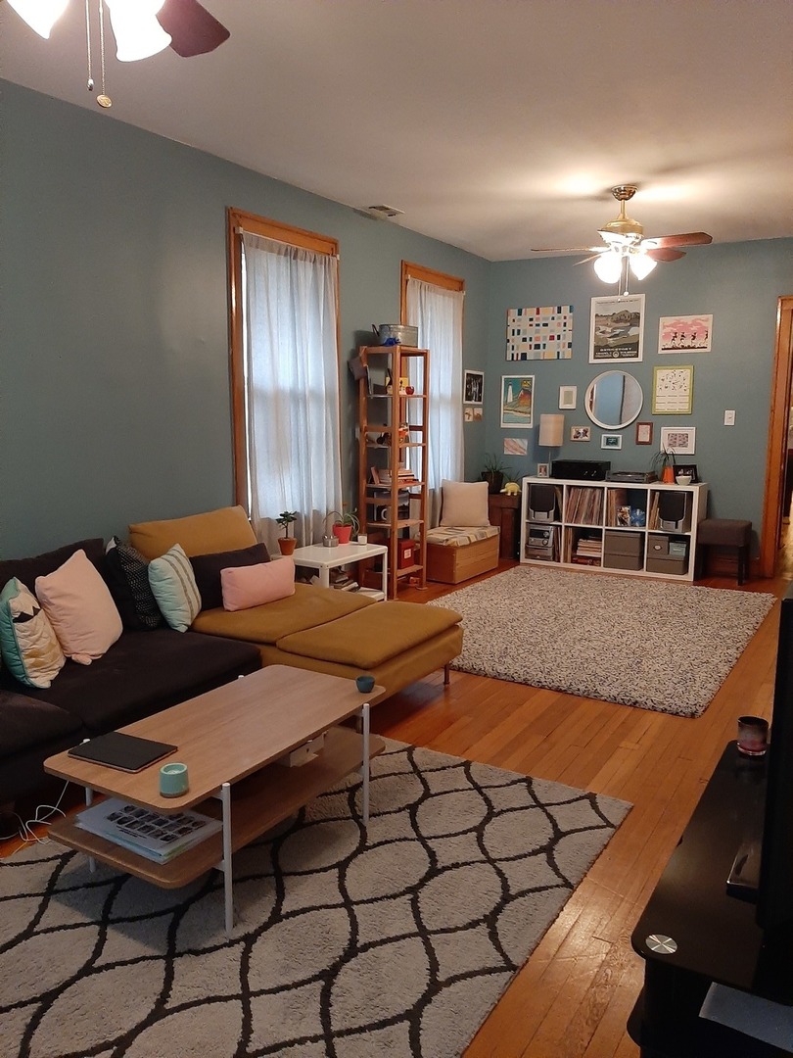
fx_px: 794
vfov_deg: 67.3
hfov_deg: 53.1
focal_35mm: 26
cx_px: 396
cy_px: 529
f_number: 1.7
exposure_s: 1/24
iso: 400
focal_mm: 3.93
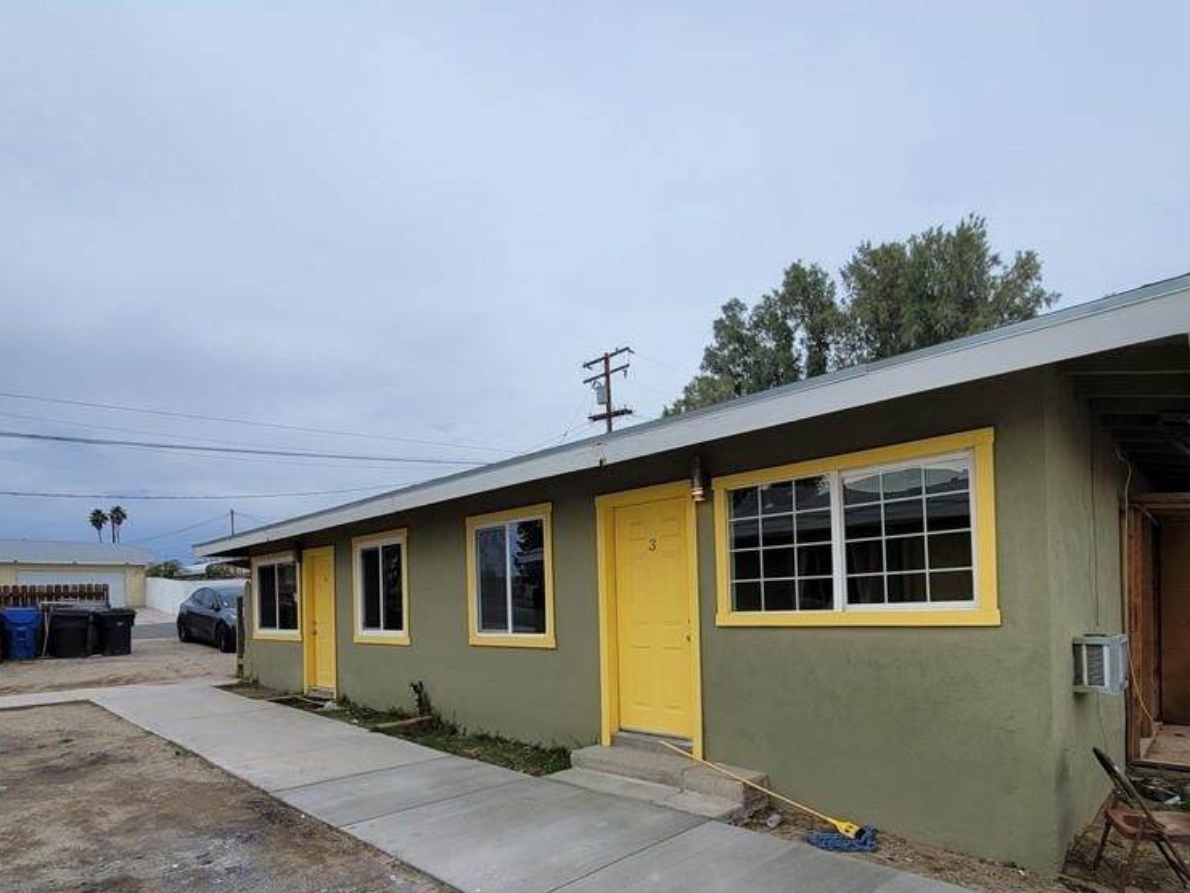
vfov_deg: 69.3
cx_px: 624
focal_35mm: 18
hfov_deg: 87.7
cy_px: 605
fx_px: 619
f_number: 2.2
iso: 64
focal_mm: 2.2
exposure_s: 1/1437
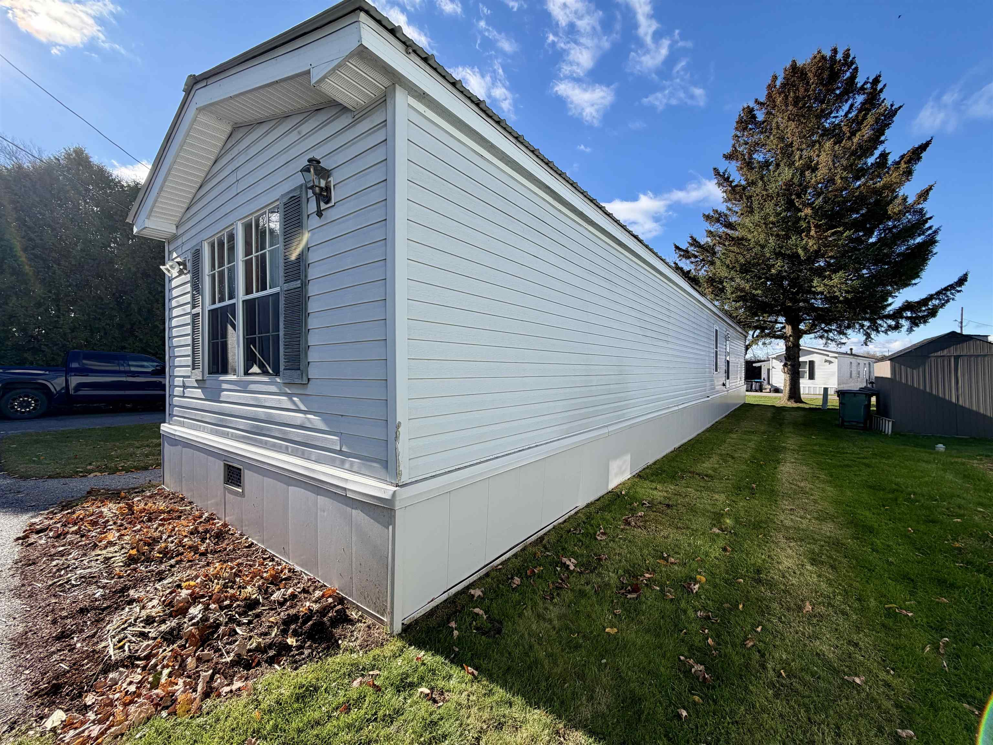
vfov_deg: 85.7
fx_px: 402
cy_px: 372
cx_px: 496
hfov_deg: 102.1
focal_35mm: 14
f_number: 2.2
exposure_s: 1/770
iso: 32
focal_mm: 2.22
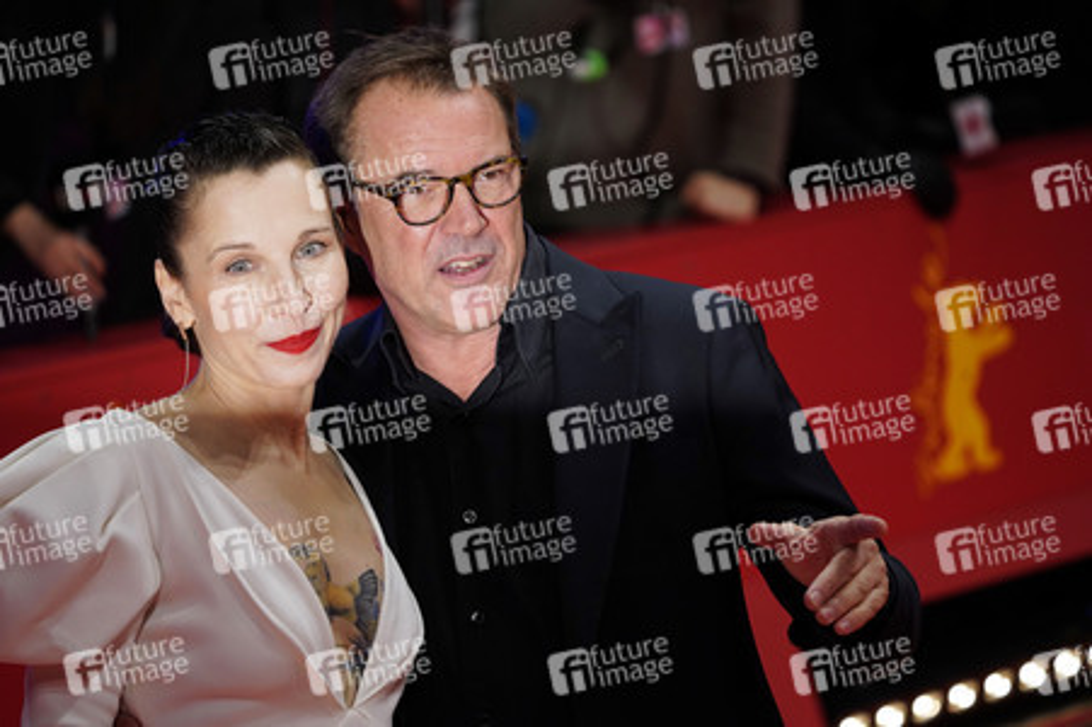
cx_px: 546
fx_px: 6062
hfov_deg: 10.3
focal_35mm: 200
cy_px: 364
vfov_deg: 6.9
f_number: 5.6
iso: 3200
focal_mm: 200
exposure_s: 1/320
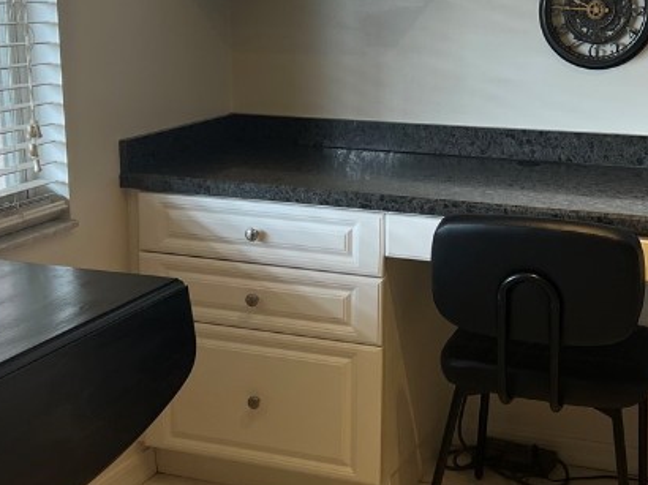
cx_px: 333
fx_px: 1216
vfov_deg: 22.6
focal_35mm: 65
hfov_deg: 29.8
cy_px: 251
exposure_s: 1/120
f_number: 1.5
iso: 50
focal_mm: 5.7
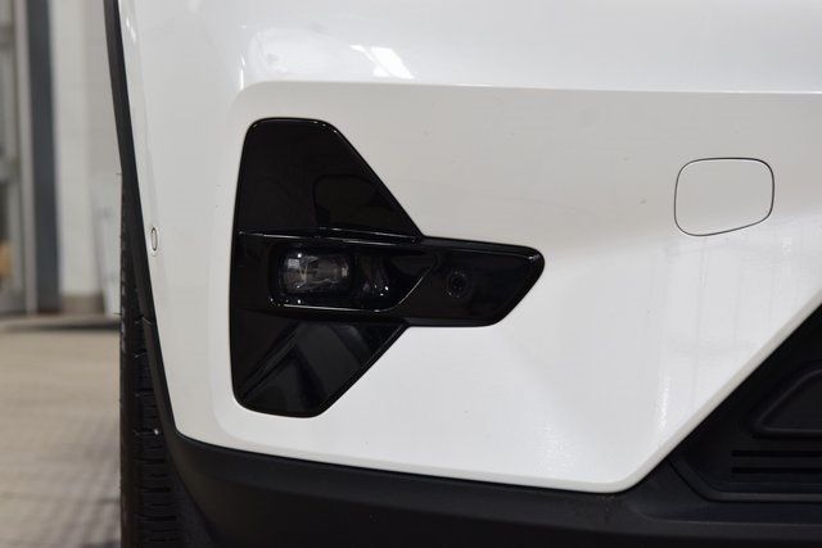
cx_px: 411
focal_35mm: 105
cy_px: 274
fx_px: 2398
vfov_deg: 13.0
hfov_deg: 19.5
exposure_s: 1/30
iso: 800
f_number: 7.1
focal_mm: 70
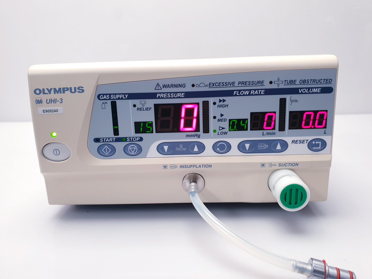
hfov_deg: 67.3
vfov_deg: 53.1
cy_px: 140
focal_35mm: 26
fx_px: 279
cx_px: 186
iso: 80
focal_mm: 4.3
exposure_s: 1/50
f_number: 2.4
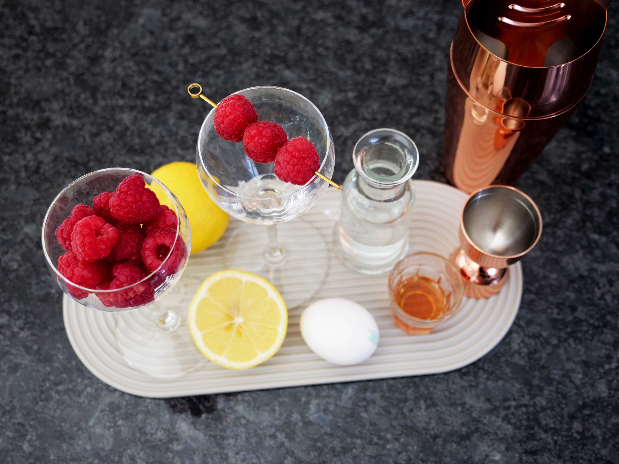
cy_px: 232
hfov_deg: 42.9
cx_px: 310
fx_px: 787
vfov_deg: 32.9
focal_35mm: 44
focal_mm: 22
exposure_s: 1/80
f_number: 2.8
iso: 200
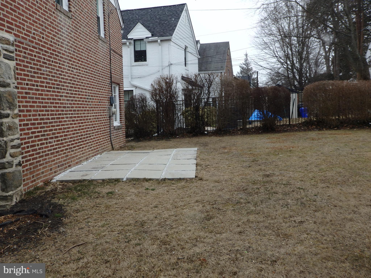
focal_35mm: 30
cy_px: 139
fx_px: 322
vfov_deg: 46.8
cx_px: 186
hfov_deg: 60.0
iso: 125
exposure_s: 1/500
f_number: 3.3
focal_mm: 5.5
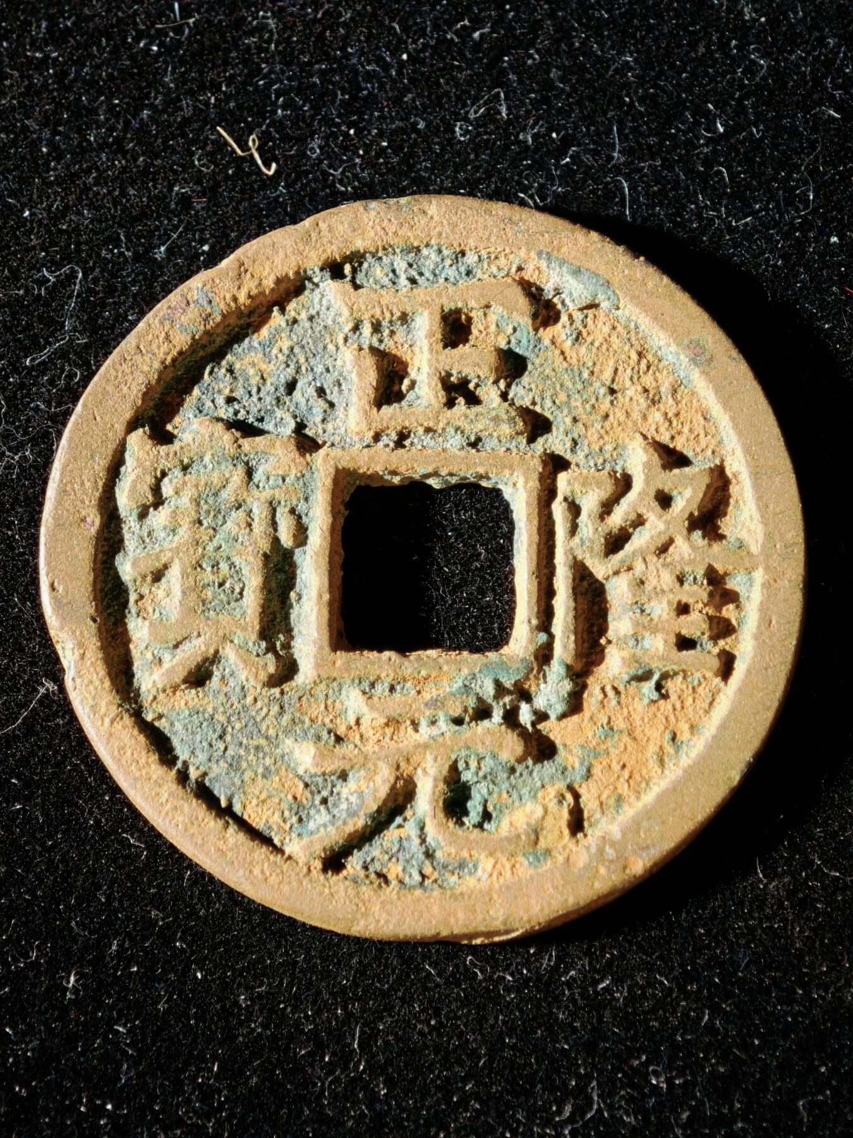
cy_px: 569
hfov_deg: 13.8
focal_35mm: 107
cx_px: 426
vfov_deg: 18.4
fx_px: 3516
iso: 400
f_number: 2
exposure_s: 1/100
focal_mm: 9
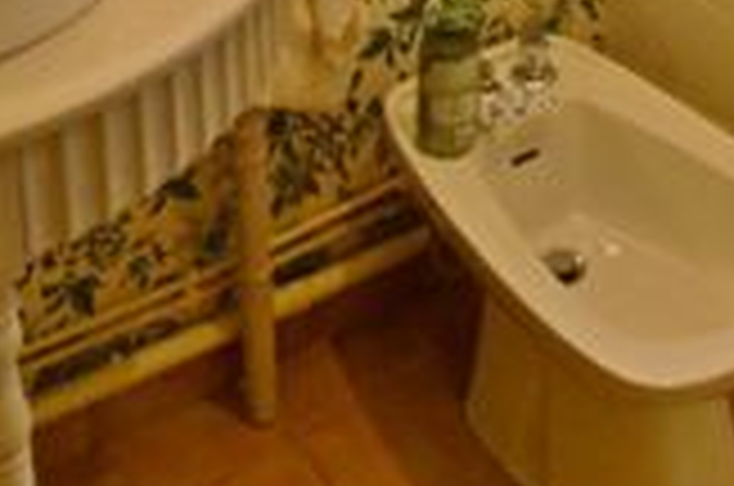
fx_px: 1323
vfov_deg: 16.1
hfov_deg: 31.0
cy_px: -490
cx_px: 385
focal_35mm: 65
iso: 400
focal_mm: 10
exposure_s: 1/80
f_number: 4.5
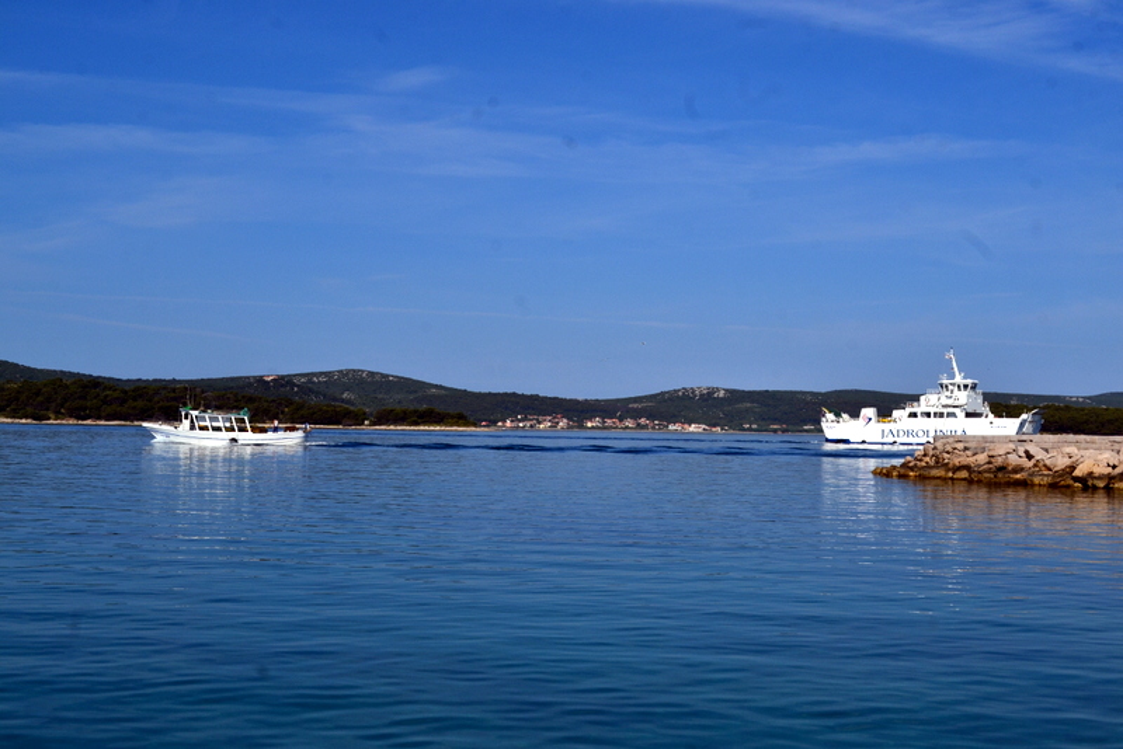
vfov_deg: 28.1
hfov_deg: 41.1
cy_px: 374
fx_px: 1498
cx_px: 562
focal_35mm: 48
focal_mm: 32
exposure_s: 1/500
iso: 180
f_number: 11
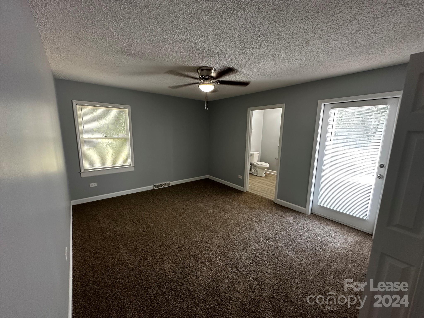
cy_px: 159
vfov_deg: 85.7
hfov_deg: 102.1
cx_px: 212
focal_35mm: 14
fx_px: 171
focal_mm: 2.22
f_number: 2.2
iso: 320
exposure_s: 1/60
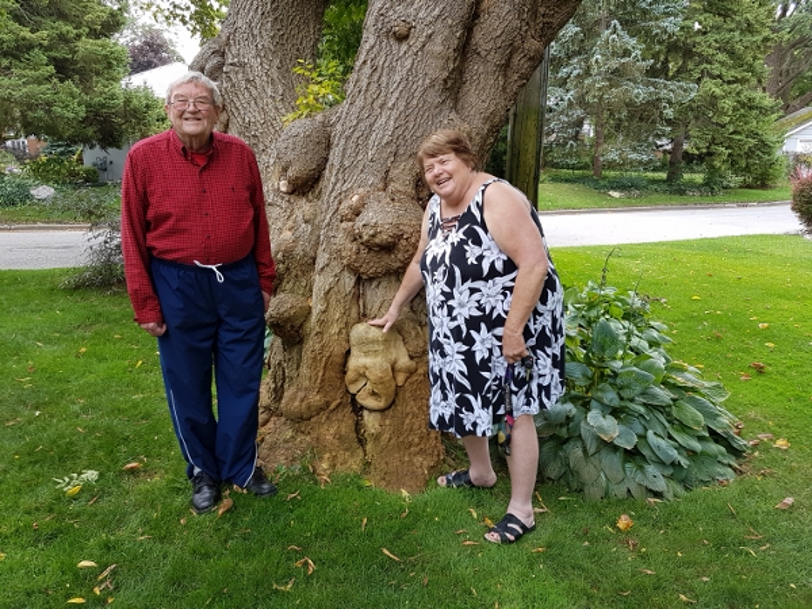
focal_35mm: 26
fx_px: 610
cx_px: 406
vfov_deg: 53.1
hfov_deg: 67.3
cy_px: 304
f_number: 1.7
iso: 40
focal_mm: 4.2
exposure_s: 1/162
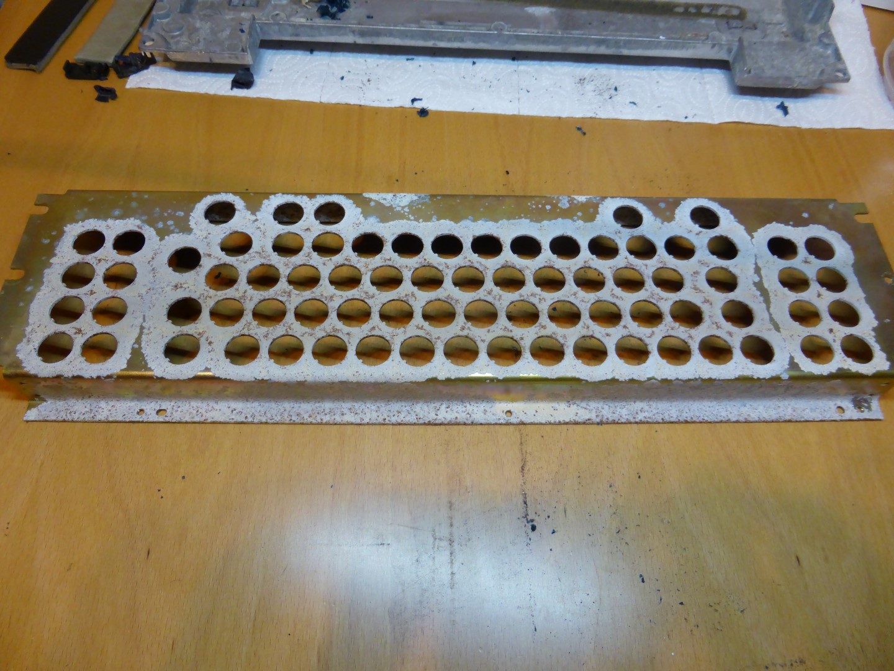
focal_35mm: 25
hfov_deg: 69.4
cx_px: 447
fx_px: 646
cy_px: 336
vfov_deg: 54.9
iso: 400
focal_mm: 4.3
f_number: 3.3
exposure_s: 1/25
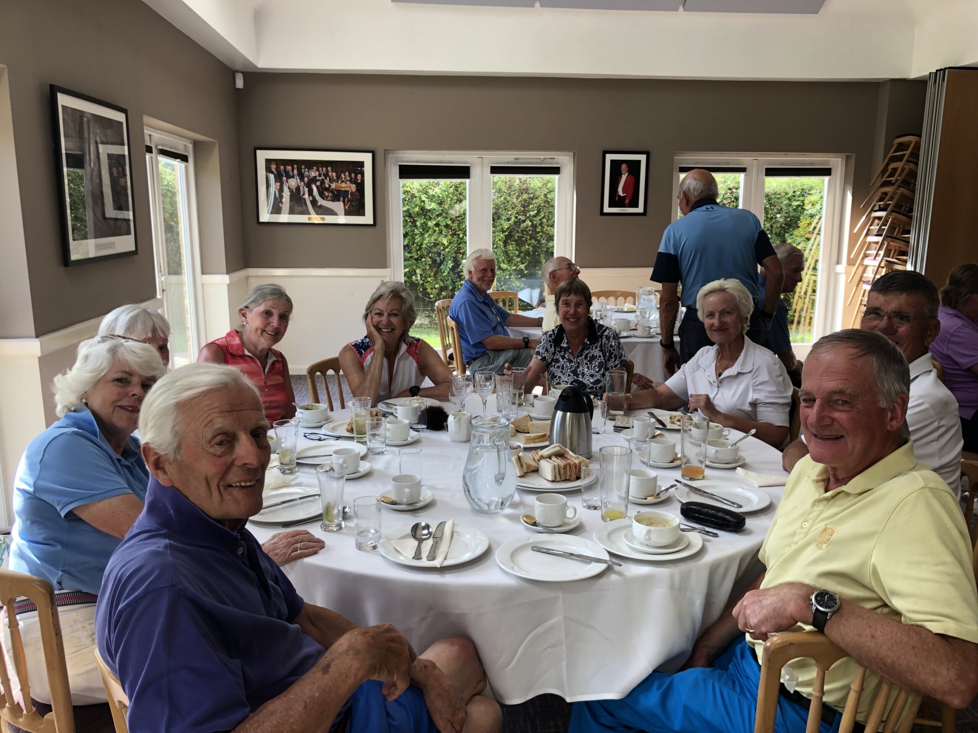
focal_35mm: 28
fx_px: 791
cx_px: 489
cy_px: 366
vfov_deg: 49.7
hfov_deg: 63.4
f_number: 1.8
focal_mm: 4
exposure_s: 1/120
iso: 40
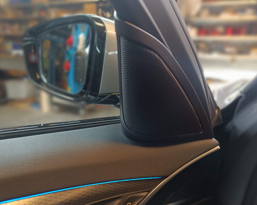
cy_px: 101
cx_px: 120
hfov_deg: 66.0
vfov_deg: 54.9
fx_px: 198
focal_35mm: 26
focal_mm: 4.71
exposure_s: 1/25
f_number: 1.79
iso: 741
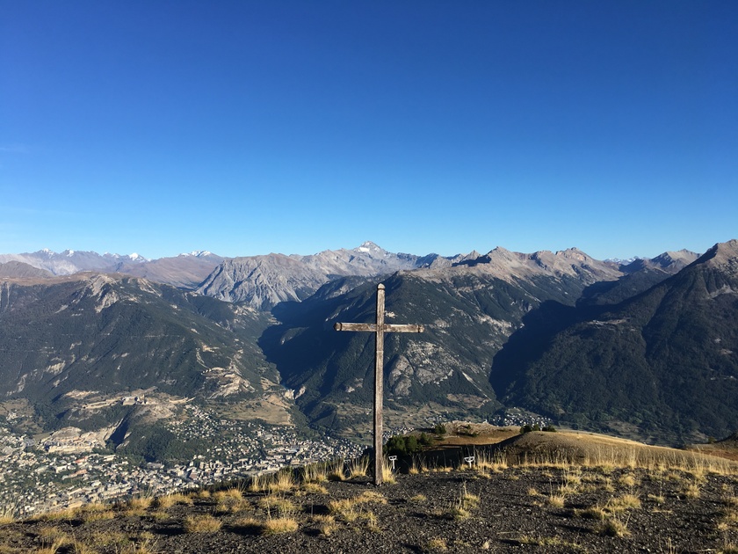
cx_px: 369
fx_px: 618
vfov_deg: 48.2
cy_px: 277
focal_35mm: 29
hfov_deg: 61.7
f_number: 2.2
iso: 25
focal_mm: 4.15
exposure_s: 1/1399
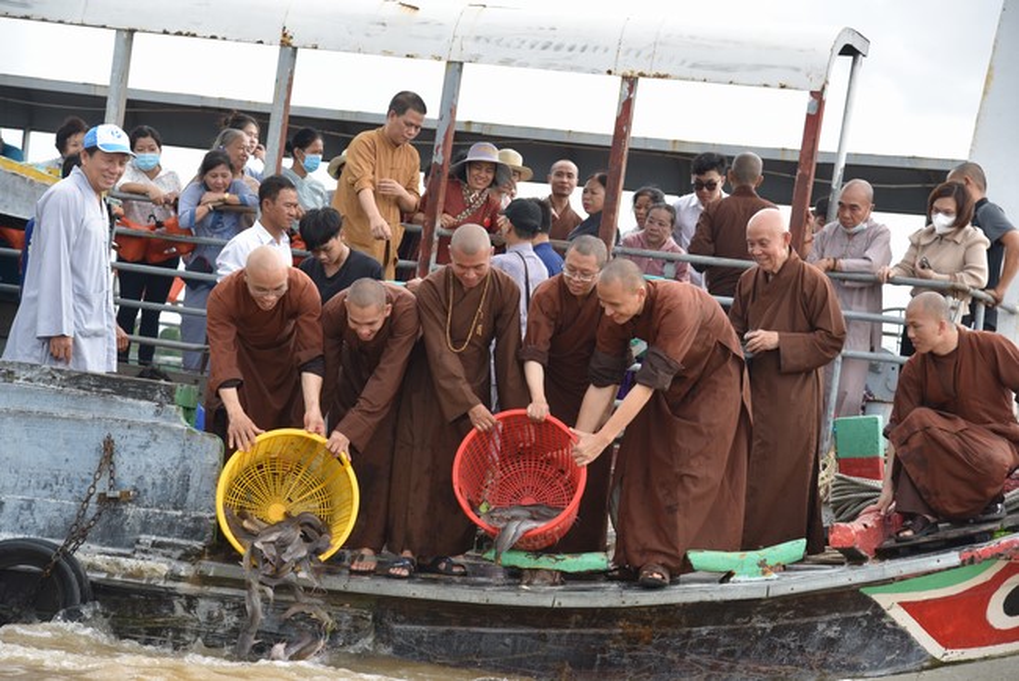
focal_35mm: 95
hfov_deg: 21.4
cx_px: 510
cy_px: 340
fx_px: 2690
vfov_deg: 14.4
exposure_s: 1/400
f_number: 5
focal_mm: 95
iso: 400
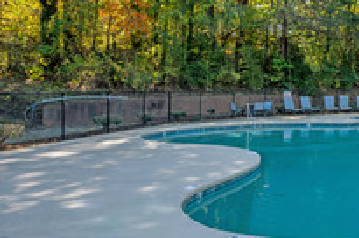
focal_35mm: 45
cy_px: 116
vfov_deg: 29.6
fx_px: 450
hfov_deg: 34.6
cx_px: 433
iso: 200
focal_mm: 18.5
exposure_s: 1/250
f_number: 5.6
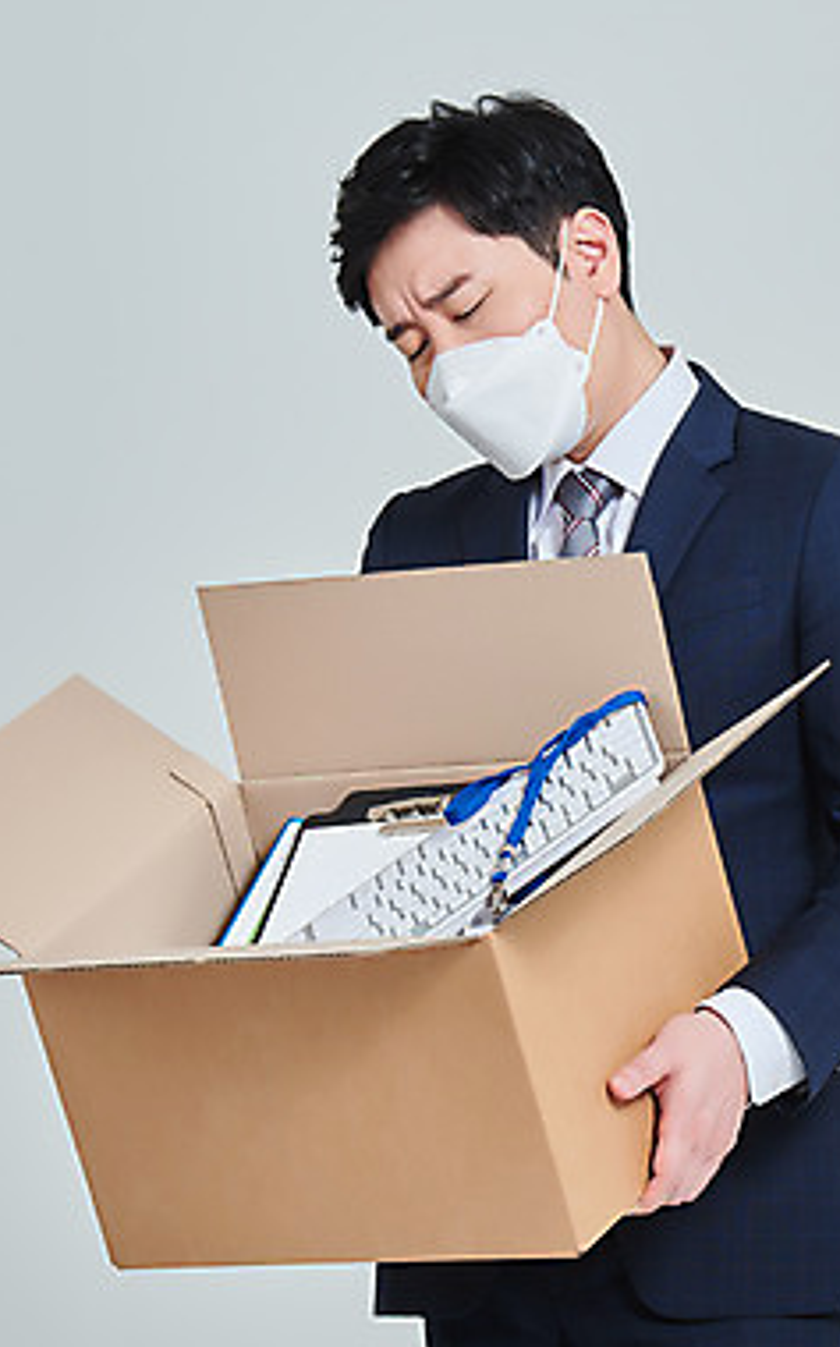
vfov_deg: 12.8
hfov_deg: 8.0
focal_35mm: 164
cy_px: 695
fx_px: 6016
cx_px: 618
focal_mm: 102
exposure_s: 1/125
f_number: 14
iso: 100
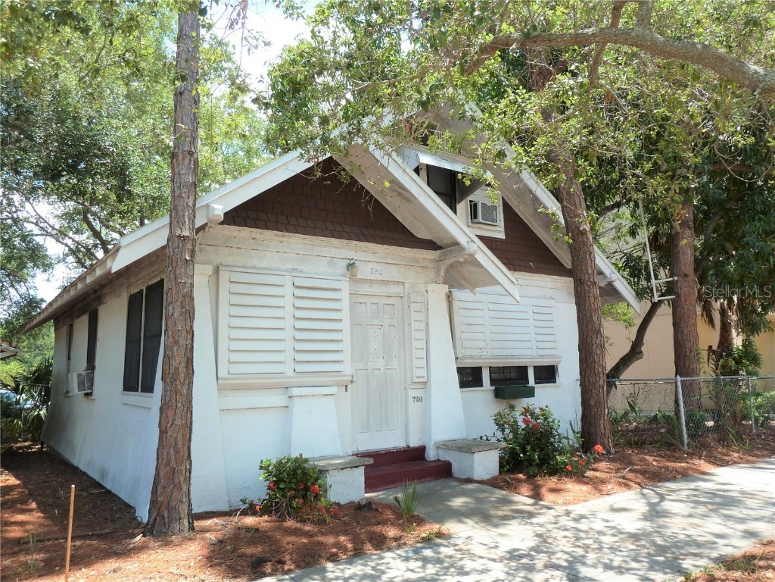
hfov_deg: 69.4
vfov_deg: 54.9
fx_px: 560
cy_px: 291
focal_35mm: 25
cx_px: 388
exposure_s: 1/160
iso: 80
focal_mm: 4.1
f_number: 4
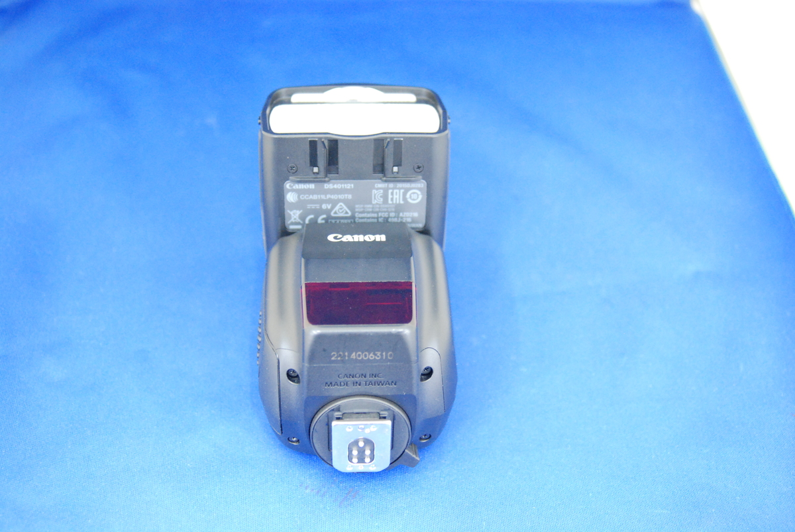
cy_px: 266
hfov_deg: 46.4
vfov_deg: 32.0
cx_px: 398
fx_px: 928
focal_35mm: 42
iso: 1400
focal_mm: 28
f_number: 3.3
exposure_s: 1/30
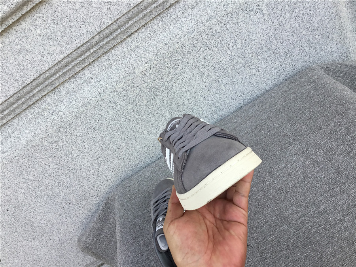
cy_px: 134
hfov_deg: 58.4
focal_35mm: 31
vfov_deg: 45.4
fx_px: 319
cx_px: 178
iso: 25
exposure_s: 1/245
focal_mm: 3.3
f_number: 2.4
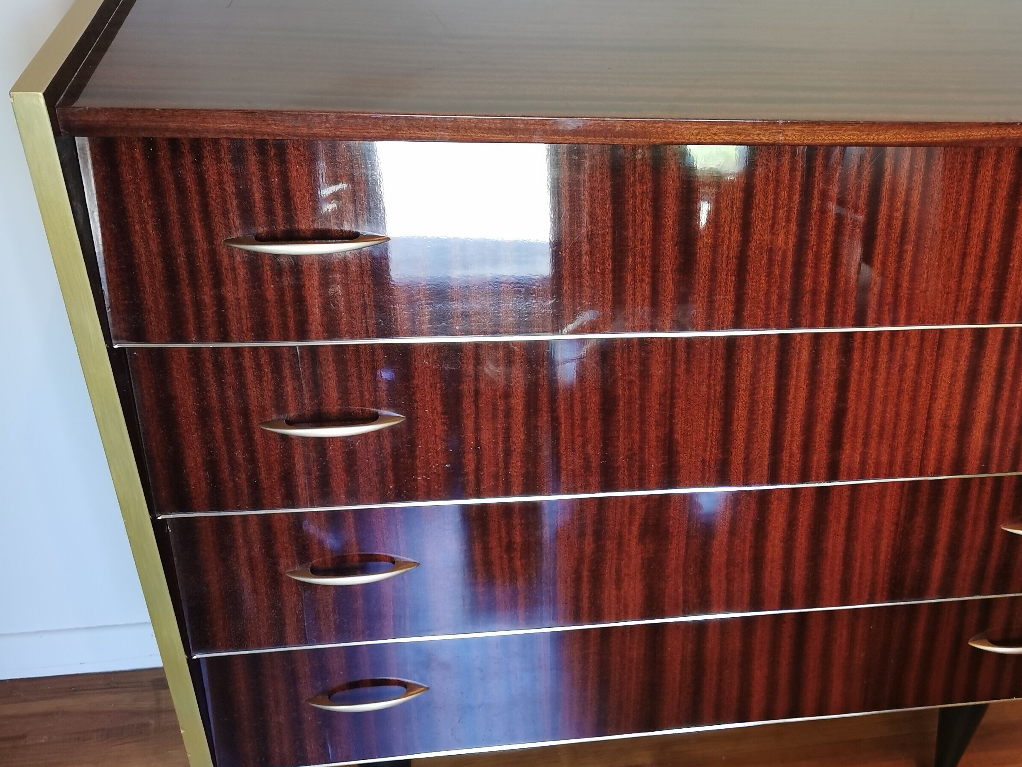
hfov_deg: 44.8
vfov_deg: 35.0
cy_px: 459
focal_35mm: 41
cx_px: 716
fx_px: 1211
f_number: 1.6
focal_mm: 5.56
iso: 250
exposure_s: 1/60
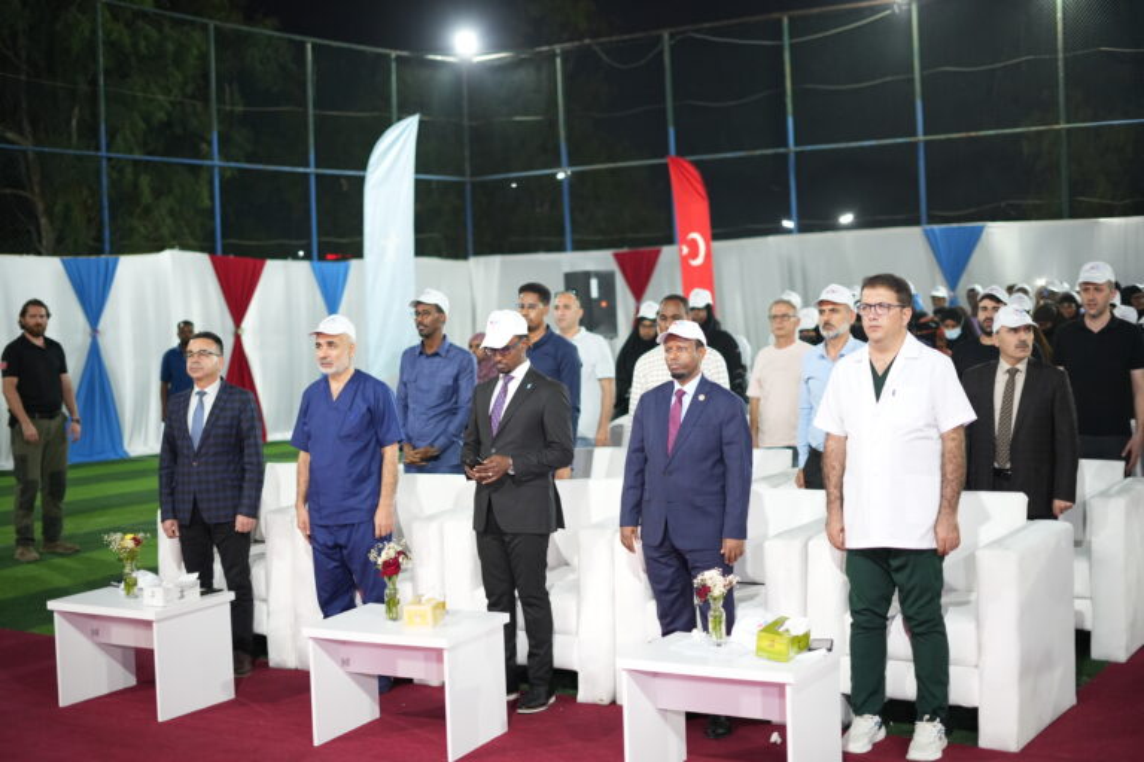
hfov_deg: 39.6
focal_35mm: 50
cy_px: 381
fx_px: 1589
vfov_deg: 27.0
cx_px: 572
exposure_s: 1/100
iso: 2500
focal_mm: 50
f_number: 1.8
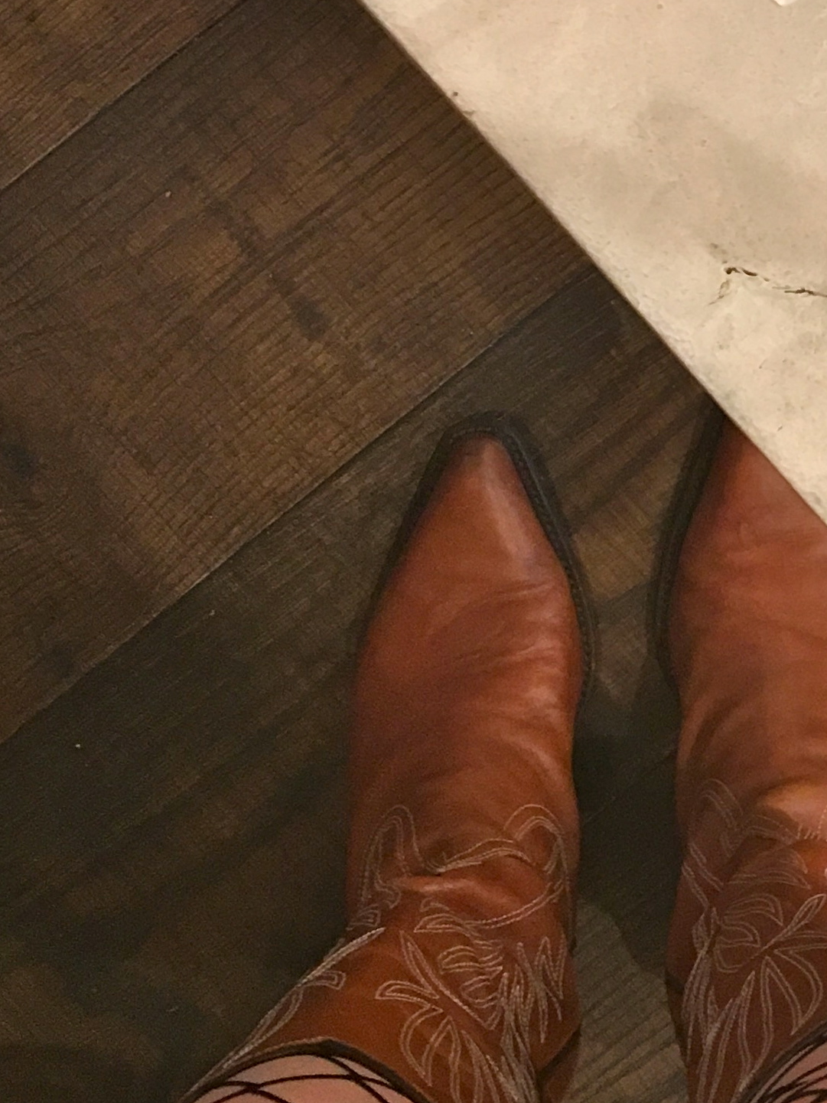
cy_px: 126
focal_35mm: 73
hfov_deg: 19.6
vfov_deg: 25.9
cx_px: 833
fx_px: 2325
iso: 80
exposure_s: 1/8
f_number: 2.2
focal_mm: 4.15
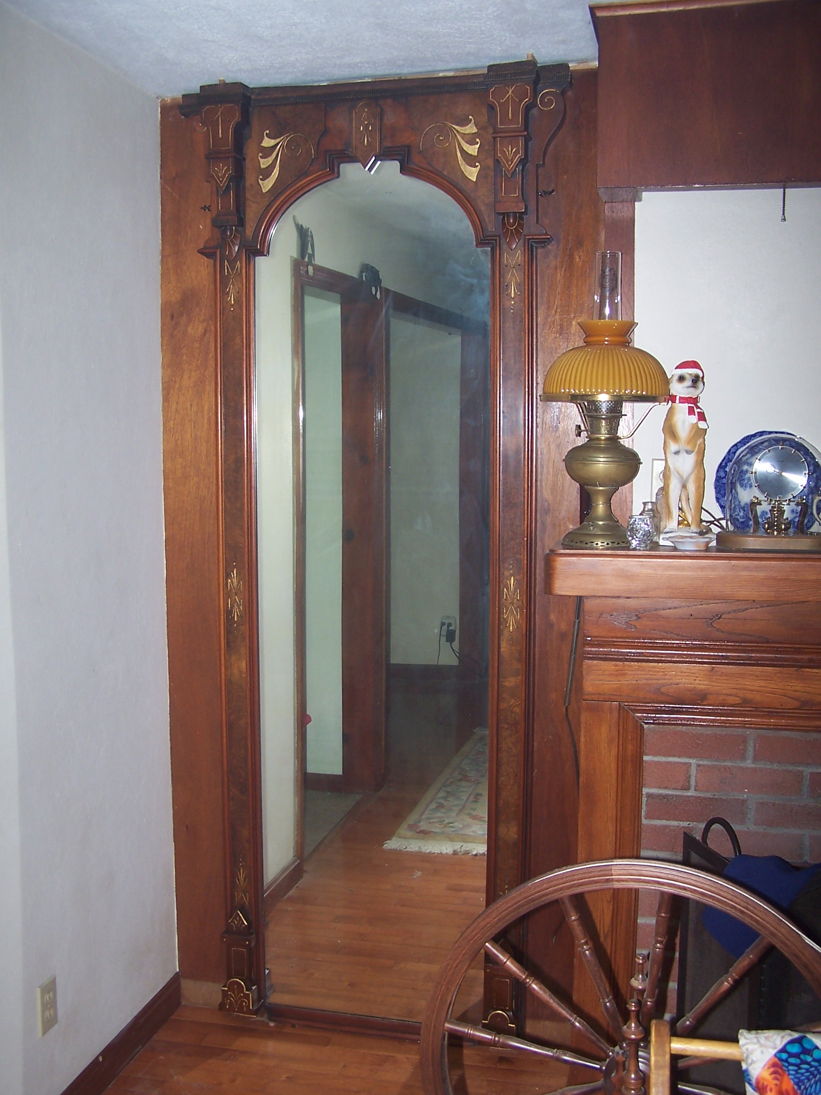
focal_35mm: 38
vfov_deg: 49.0
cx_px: 410
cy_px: 548
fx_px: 1202
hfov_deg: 37.7
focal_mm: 6.3
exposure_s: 1/60
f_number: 2.8
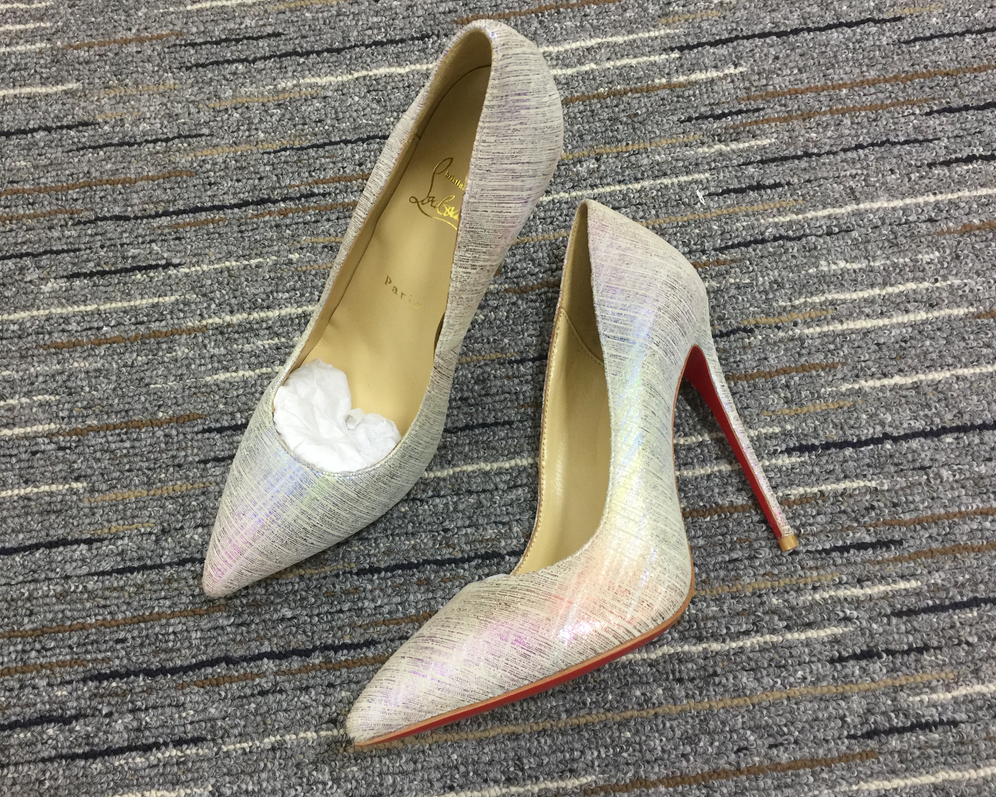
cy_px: 407
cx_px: 473
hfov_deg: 57.2
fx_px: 914
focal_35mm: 31
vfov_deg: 47.1
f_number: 2.2
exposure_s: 1/17
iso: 80
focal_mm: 4.15
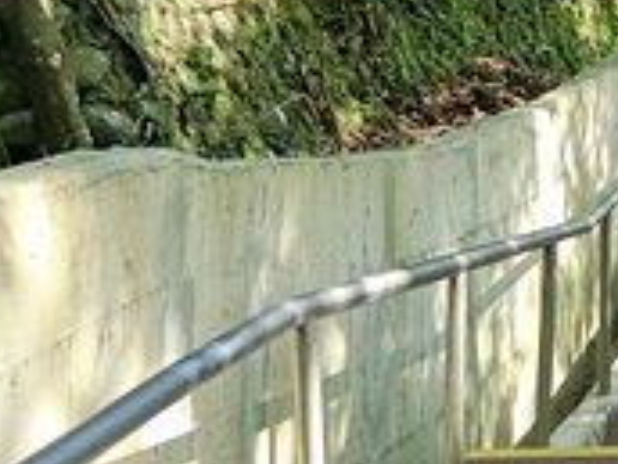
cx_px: 913
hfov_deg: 19.5
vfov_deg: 16.3
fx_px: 1571
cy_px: -43
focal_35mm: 88
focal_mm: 5.4
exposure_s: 1/125
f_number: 2.8
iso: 80
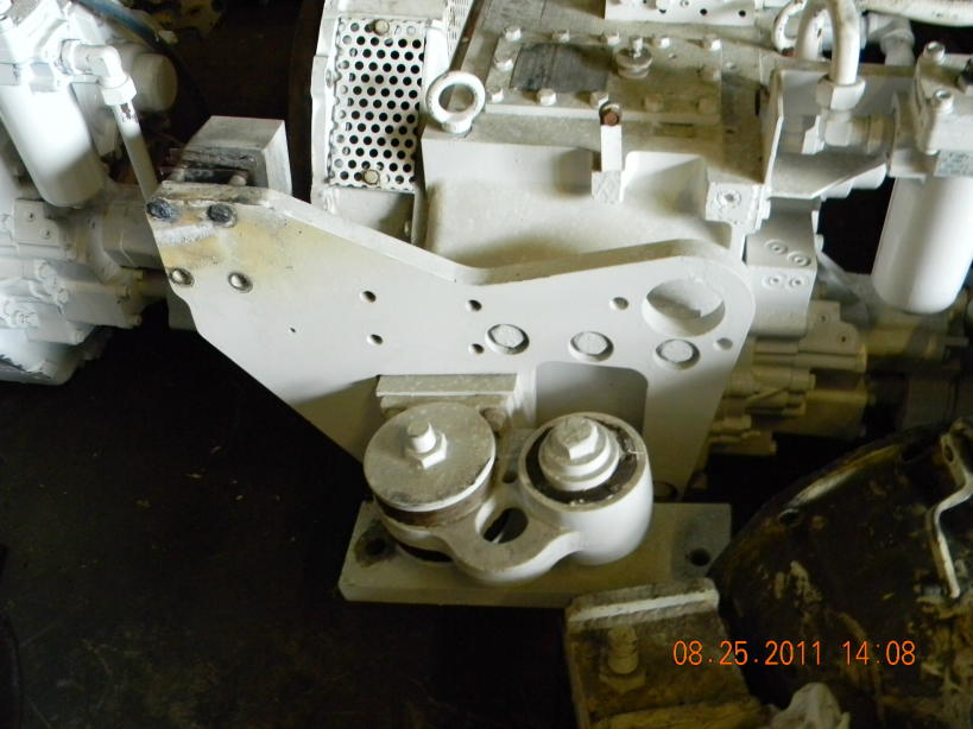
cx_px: 486
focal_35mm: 36
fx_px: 1012
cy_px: 364
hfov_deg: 51.4
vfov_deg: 39.6
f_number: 3.7
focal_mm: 6.4
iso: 400
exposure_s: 1/13.2
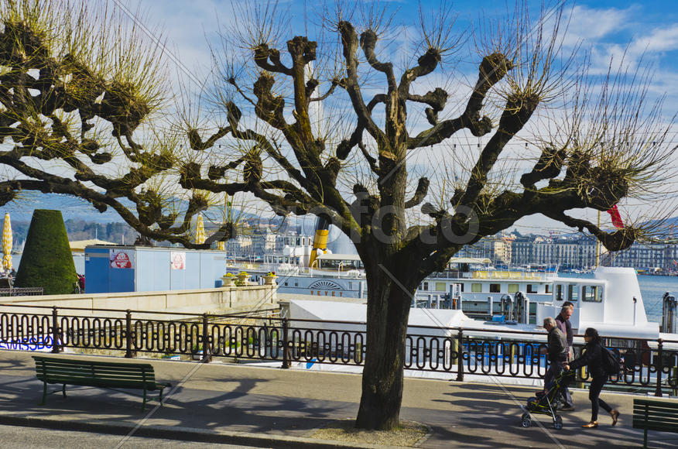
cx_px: 339
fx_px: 789
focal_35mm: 42
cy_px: 224
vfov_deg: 31.7
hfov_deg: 46.5
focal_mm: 28
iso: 100
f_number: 8
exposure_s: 1/250
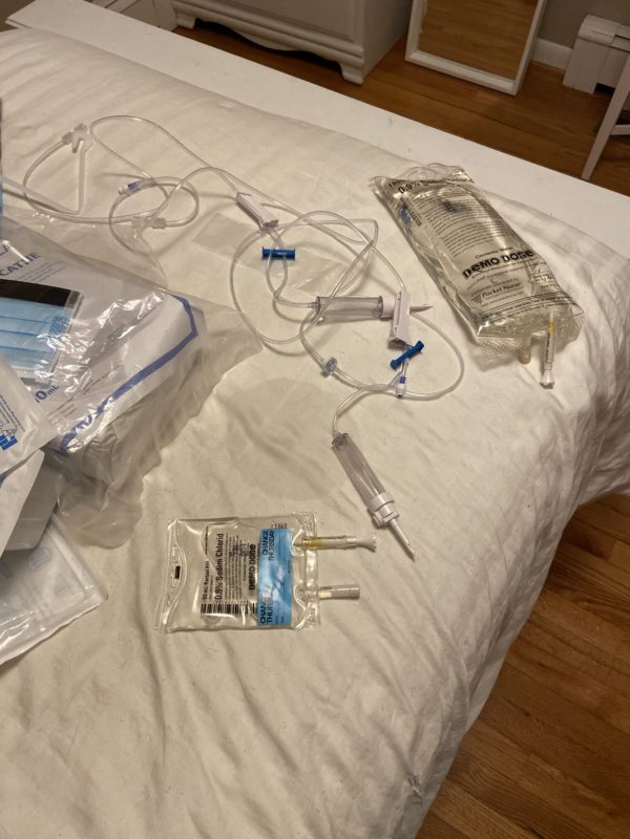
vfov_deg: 67.3
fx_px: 631
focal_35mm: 26
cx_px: 315
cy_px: 420
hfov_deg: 53.1
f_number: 1.8
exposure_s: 1/60
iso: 320
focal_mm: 4.25
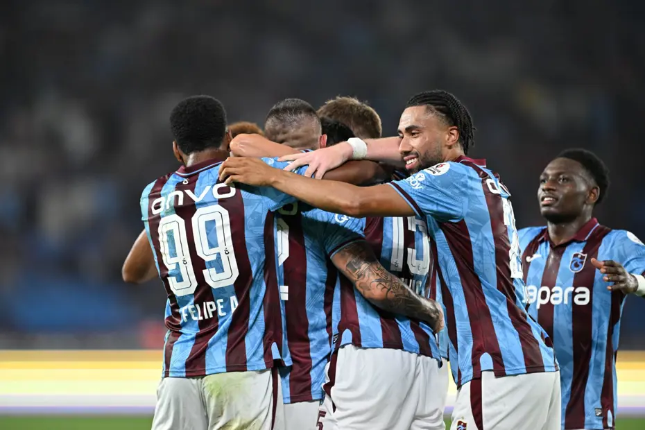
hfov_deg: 5.2
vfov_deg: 3.4
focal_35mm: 400
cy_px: 215
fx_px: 7166
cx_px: 322
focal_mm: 400
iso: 2000
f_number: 2.8
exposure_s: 1/2500
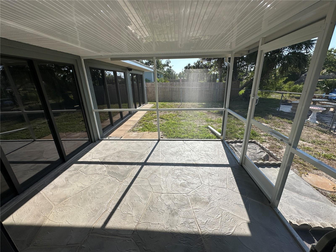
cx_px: 168
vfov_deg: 85.7
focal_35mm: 14
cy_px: 126
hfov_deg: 102.1
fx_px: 136
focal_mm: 2.22
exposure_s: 1/1366
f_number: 2.2
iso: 50
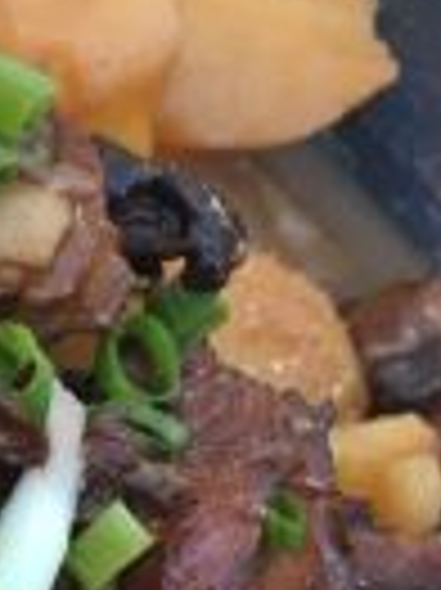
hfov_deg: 9.2
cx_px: -313
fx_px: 2637
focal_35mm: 155
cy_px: 464
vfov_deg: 12.7
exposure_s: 1/33
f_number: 2.2
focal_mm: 4.15
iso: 32
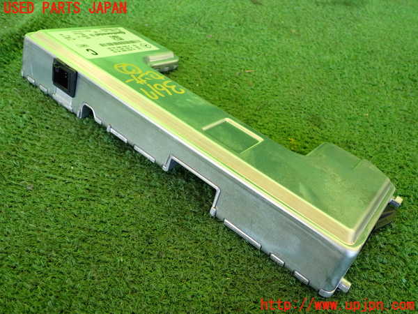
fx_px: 386
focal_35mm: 32
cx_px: 209
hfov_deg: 56.8
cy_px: 157
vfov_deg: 44.2
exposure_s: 1/125
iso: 320
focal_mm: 5.79
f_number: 2.4
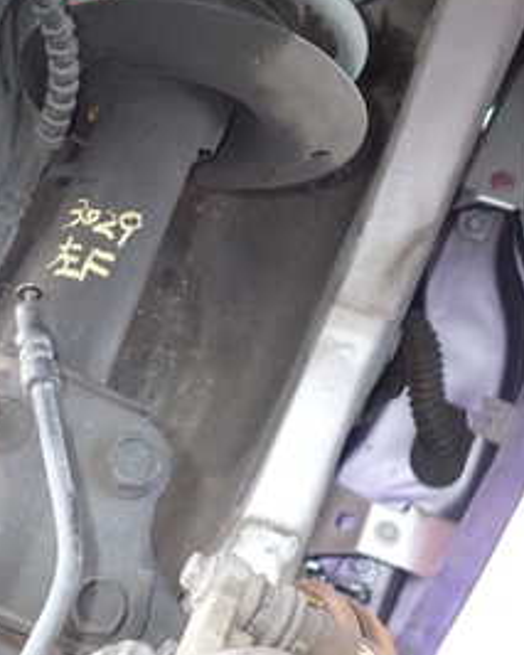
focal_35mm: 55
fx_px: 1066
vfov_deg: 33.8
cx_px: 128
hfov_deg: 27.2
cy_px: 204
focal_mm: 4.5
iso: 200
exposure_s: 1/30
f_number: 2
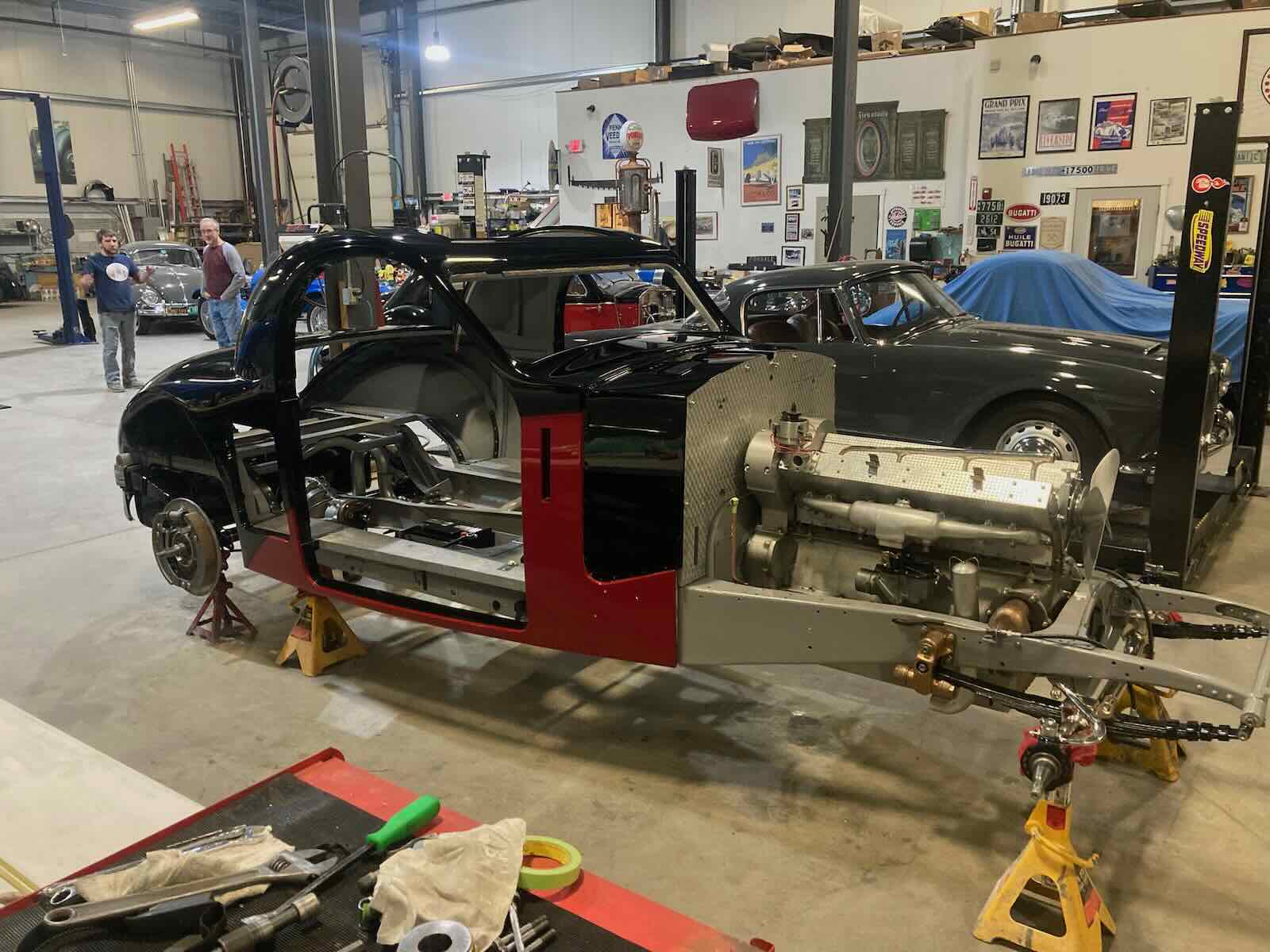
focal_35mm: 28
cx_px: 635
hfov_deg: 63.4
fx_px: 1027
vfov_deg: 49.7
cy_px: 476
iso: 320
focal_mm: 3.99
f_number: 1.8
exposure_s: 1/40
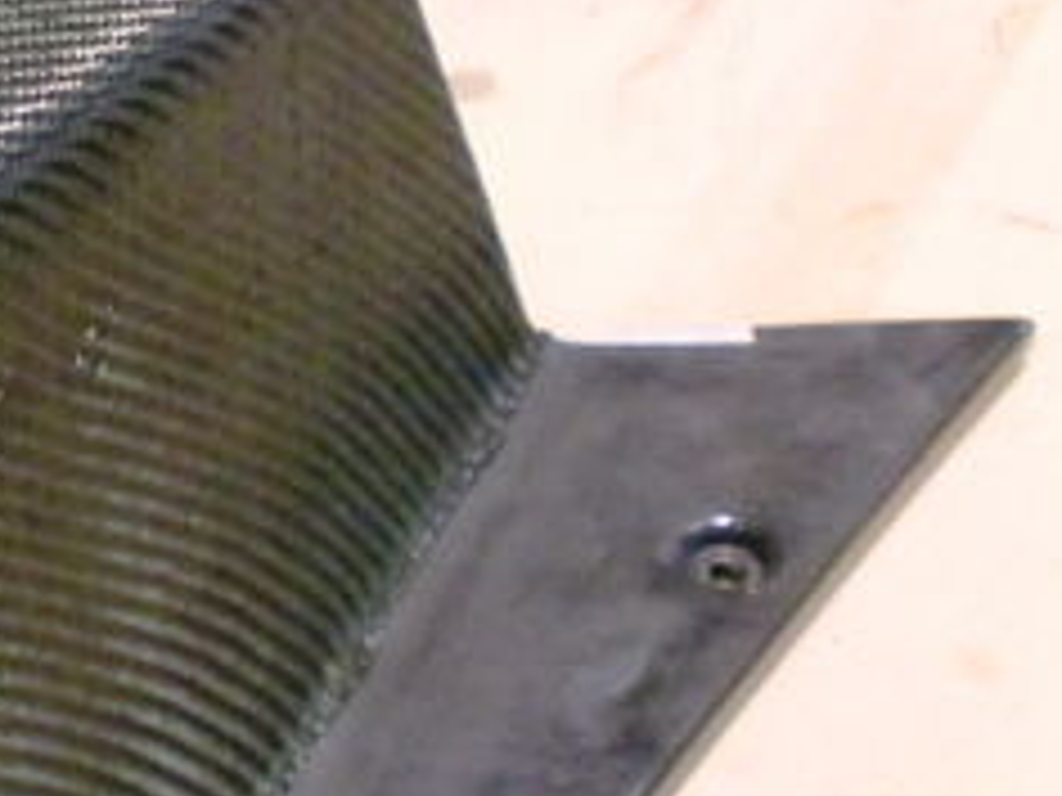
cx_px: -320
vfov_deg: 15.5
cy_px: 270
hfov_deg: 19.1
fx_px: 2915
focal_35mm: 95
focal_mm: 6.3
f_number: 3.1
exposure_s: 1/60
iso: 800
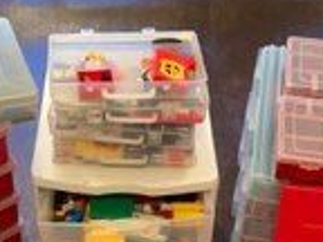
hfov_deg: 28.1
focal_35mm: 69
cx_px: 127
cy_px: 236
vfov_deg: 20.7
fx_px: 644
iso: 200
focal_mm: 3
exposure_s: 1/40
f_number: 1.8
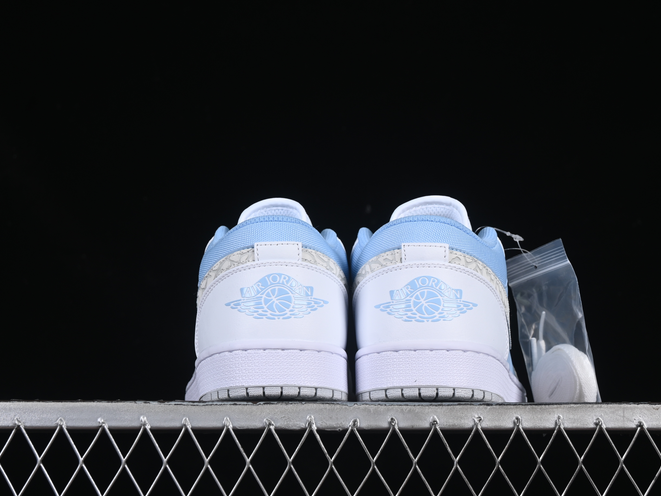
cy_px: 246
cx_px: 363
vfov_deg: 18.0
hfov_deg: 23.8
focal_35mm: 82
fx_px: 1566
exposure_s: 1/80
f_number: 8
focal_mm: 50
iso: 160
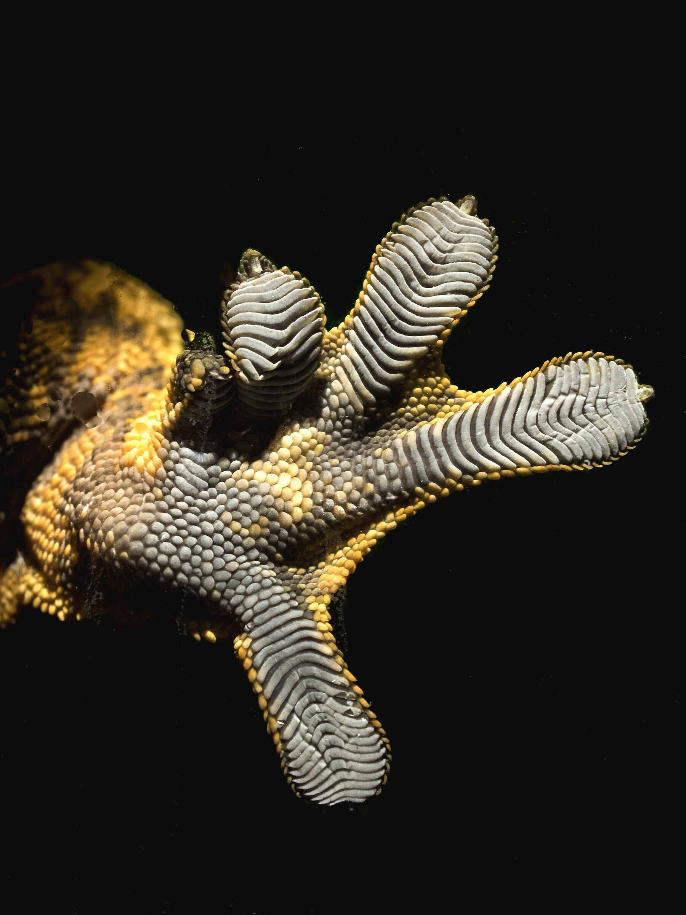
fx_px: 3171
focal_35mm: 120
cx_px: 343
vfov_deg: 16.4
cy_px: 458
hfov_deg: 12.3
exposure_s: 1/5
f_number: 8
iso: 800
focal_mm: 60
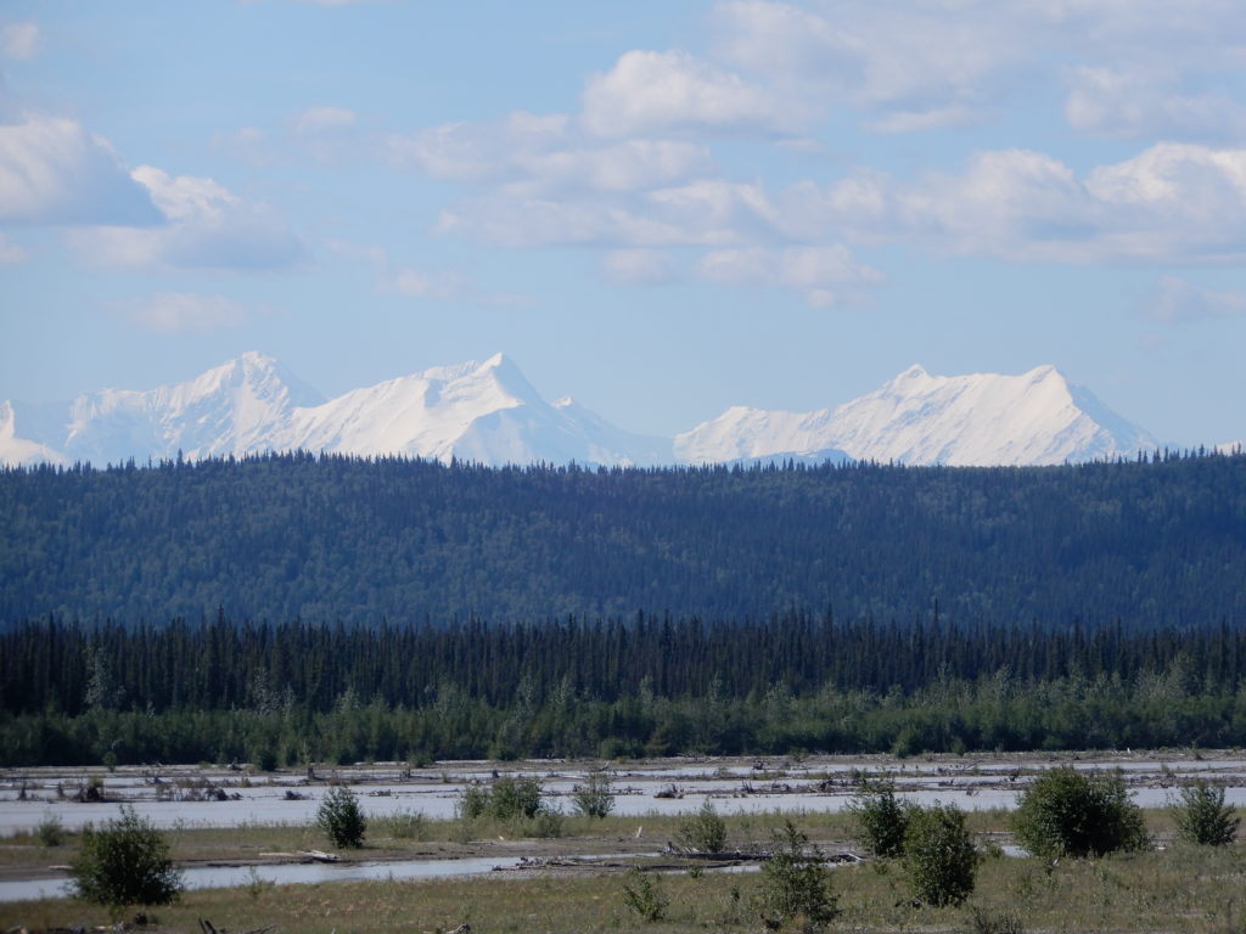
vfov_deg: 5.4
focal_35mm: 275
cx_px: 623
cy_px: 467
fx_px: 9899
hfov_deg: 7.2
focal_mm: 49.1
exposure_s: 1/500
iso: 80
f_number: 6.3
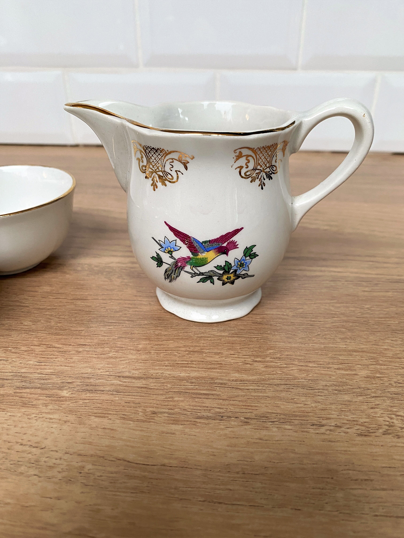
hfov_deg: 53.1
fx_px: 405
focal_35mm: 26
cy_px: 269
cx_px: 202
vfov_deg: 67.3
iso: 125
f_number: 1.8
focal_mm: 4.25
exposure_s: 1/50
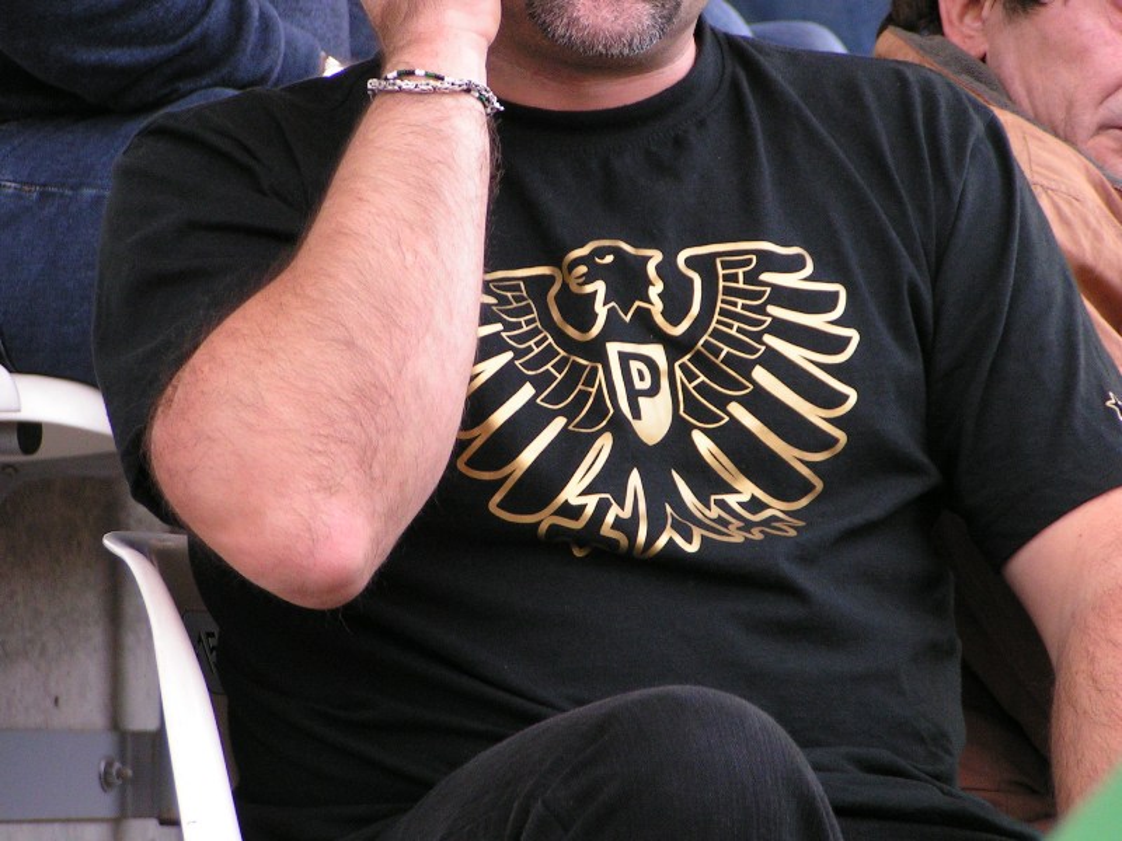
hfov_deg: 10.0
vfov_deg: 7.5
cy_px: 420
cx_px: 561
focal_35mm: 197
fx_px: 6385
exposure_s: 1/200
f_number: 3.5
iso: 160
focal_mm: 30.1
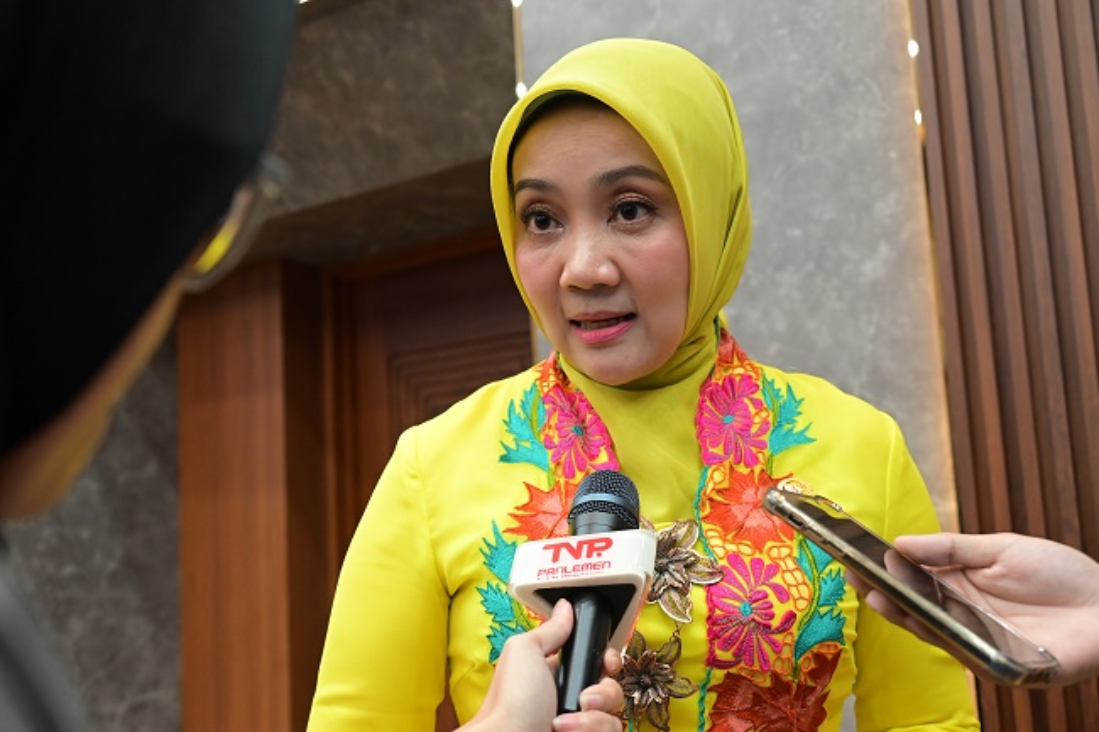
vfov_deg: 33.4
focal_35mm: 40
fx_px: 1221
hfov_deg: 48.5
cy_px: 366
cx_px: 550
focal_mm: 40
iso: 3200
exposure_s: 1/160
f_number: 5
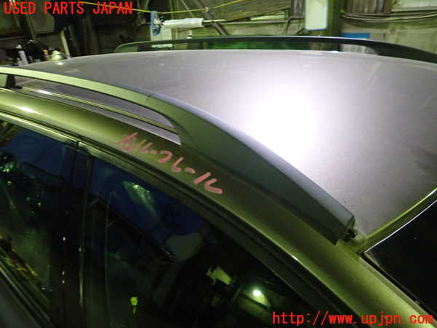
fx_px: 316
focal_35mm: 25
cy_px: 164
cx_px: 218
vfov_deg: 54.9
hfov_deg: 69.4
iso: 640
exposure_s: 1/30
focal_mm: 4.5
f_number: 2
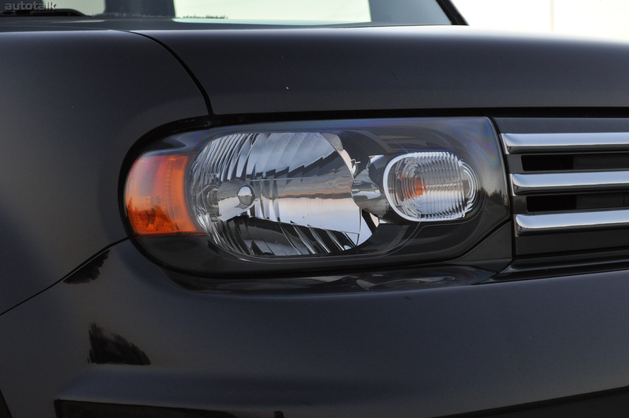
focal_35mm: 82
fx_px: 1440
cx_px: 314
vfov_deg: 16.5
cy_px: 209
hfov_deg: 24.6
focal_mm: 55
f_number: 5.6
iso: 800
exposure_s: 1/60
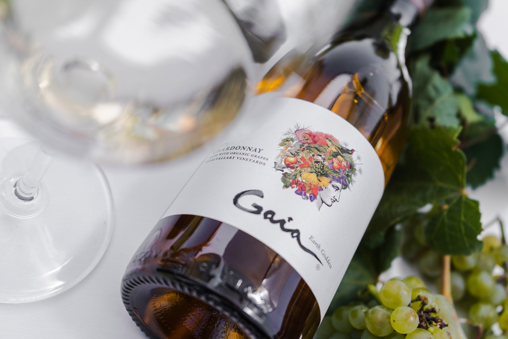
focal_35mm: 43
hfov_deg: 45.4
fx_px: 607
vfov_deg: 31.2
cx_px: 254
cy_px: 170
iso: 100
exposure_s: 1/500
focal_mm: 43
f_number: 4.5
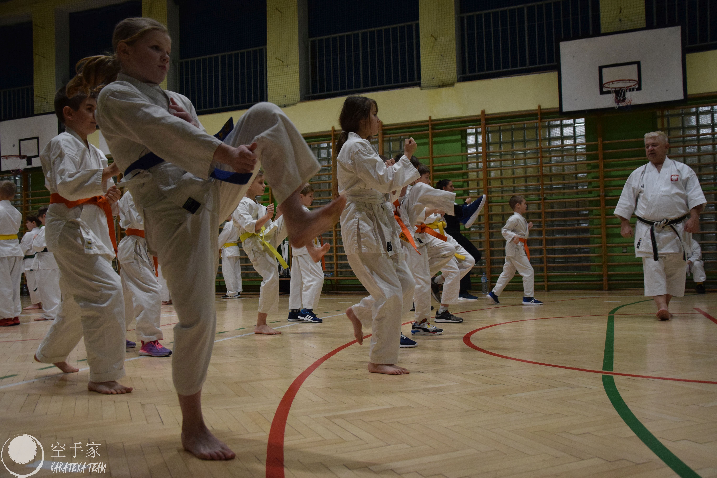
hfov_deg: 59.5
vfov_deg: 41.7
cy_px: 239
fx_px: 627
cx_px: 358
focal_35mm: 32
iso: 2000
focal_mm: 21
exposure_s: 1/500
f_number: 3.8
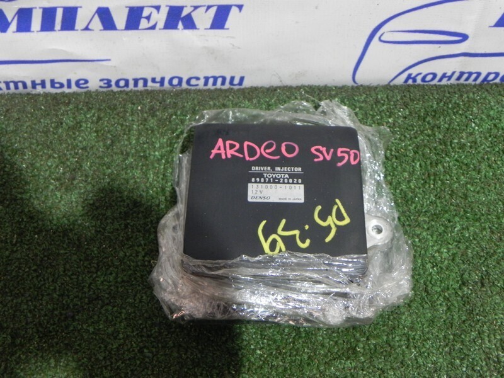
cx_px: 252
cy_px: 189
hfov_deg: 41.2
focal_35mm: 46
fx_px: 670
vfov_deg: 31.5
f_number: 3.2
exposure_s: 1/5.7
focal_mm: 8.2
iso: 400
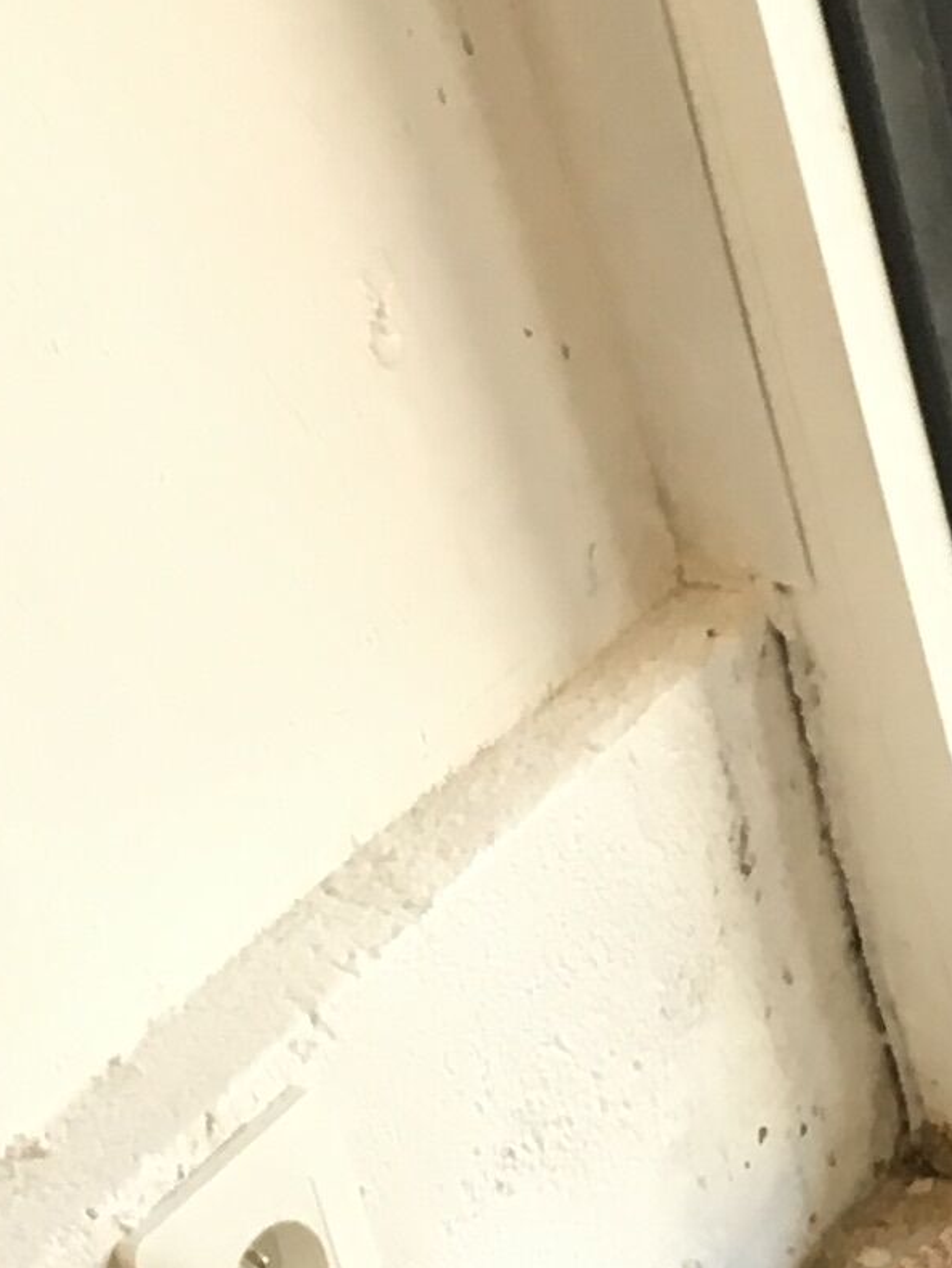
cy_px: 2311
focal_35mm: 148
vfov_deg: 12.2
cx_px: 2357
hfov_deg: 9.0
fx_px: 5424
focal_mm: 4.15
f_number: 2.2
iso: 25
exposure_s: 1/33
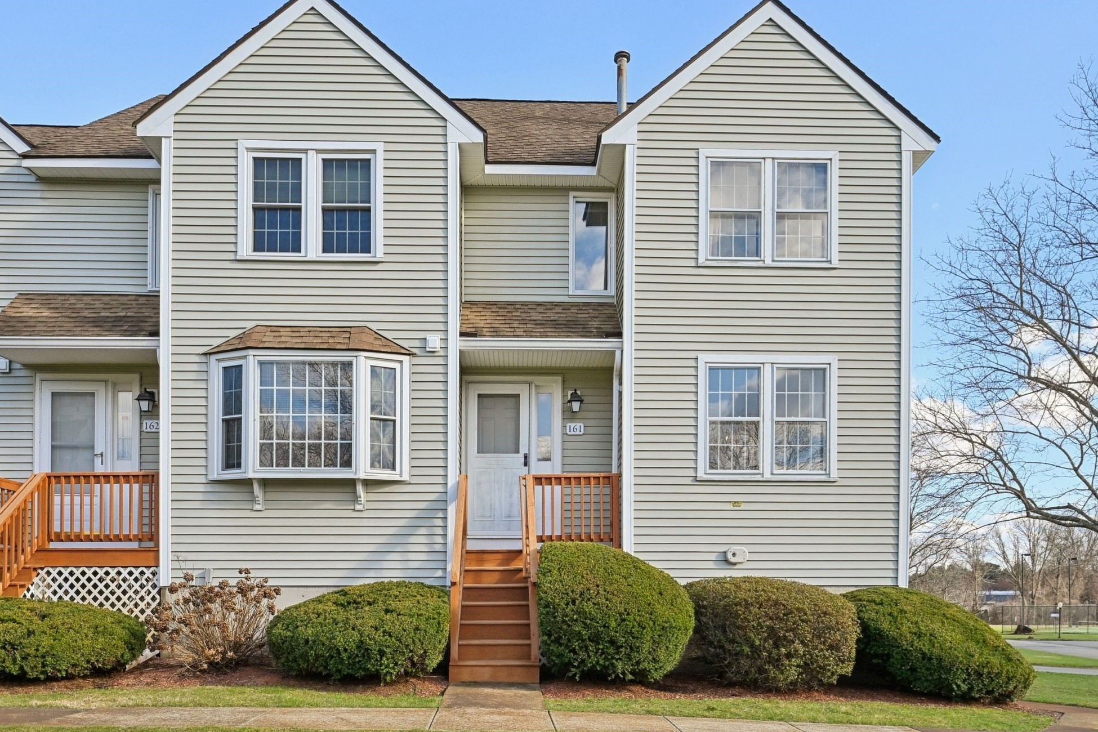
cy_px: 360
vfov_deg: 59.5
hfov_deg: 81.2
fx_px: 640
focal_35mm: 21
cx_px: 559
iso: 400
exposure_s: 1/500
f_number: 8
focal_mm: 20
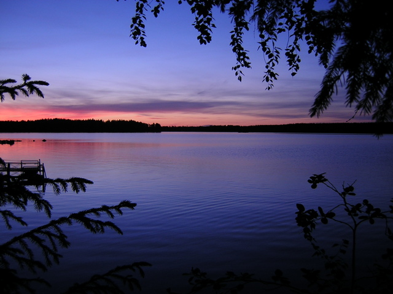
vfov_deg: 39.7
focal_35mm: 36
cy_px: 147
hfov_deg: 51.4
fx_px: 409
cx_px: 196
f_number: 2.6
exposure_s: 1/19.9
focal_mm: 4.7
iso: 100
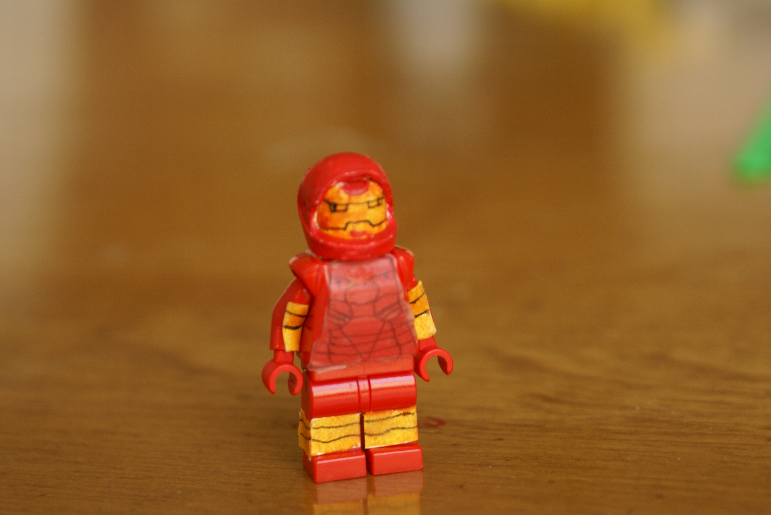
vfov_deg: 13.1
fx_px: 2250
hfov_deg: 19.4
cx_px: 386
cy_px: 258
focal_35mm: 105
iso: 400
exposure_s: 1/40
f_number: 5.6
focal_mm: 70
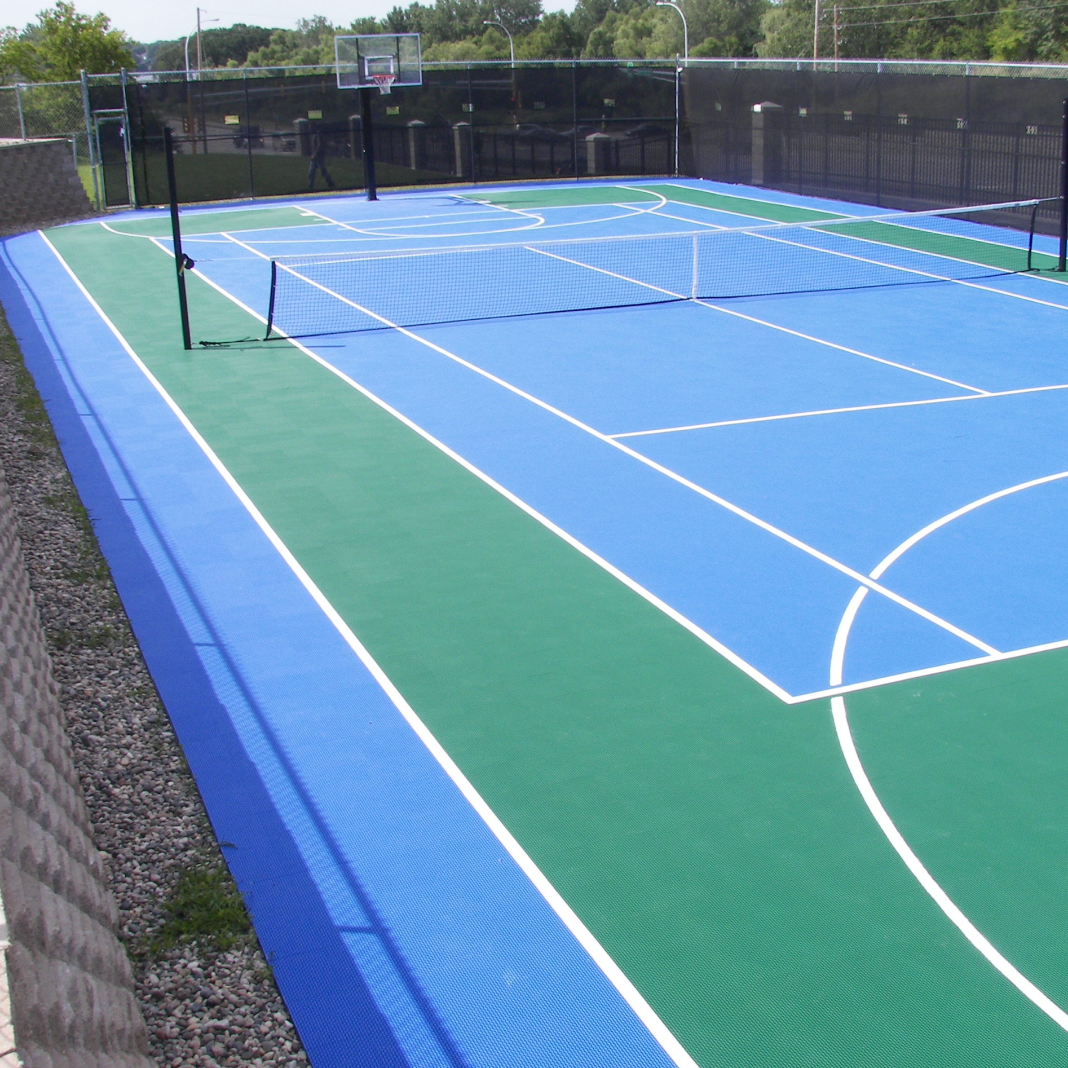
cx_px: 602
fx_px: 1501
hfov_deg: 39.1
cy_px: 531
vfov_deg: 39.2
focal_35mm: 43
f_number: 8
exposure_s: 1/125
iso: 64
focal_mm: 6
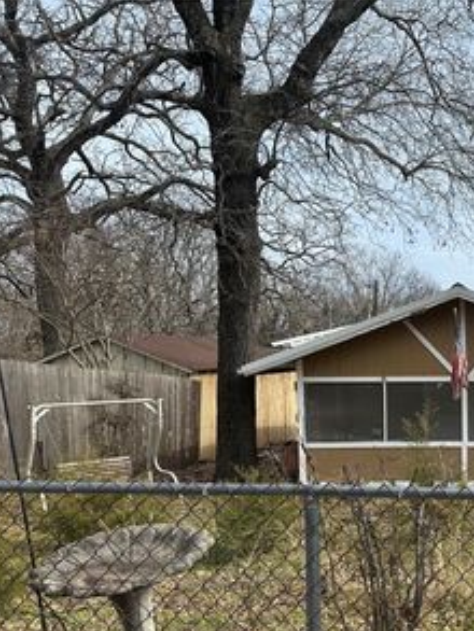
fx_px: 748
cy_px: 402
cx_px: 513
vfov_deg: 45.3
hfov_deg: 31.5
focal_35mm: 41
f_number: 1.78
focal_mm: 6.86
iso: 80
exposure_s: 1/3356
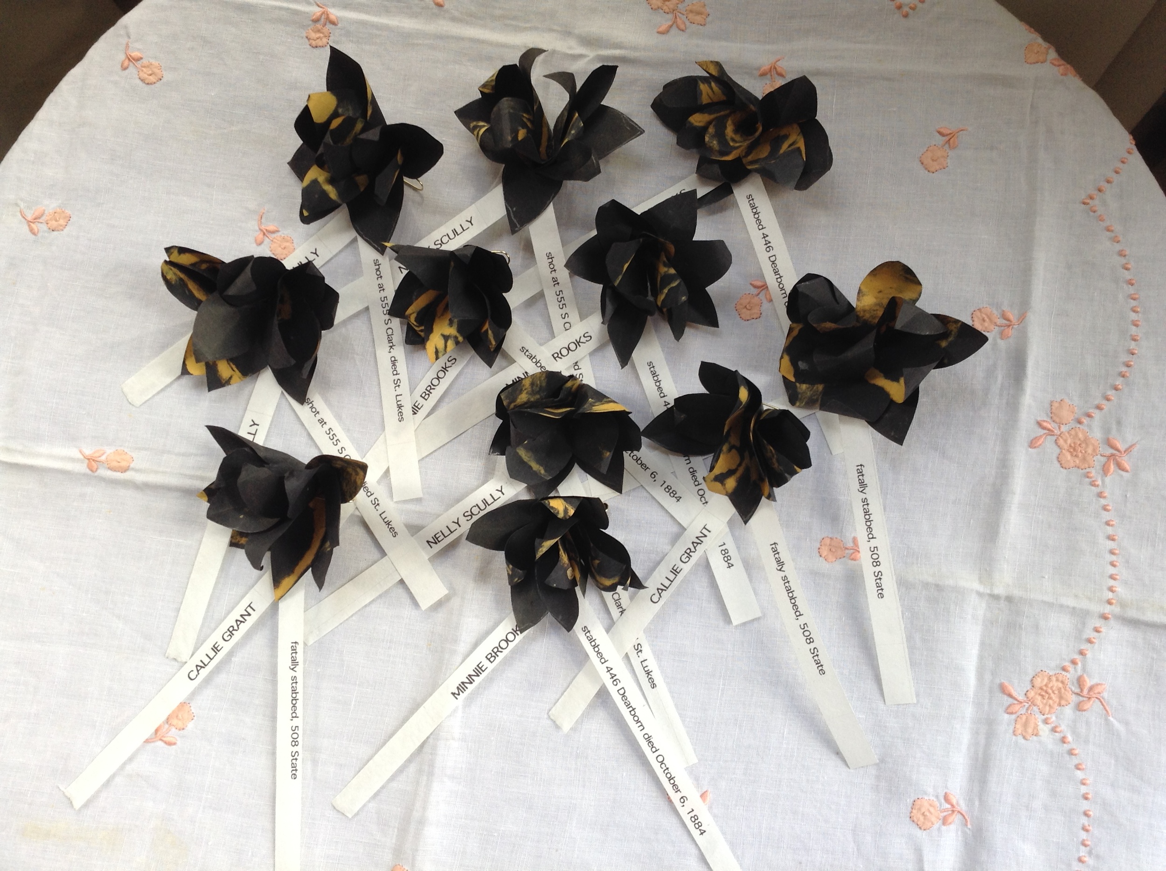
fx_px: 1110
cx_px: 583
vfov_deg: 42.8
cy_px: 436
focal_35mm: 33
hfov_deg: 55.4
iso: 32
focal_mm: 3.3
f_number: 2.4
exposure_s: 1/30
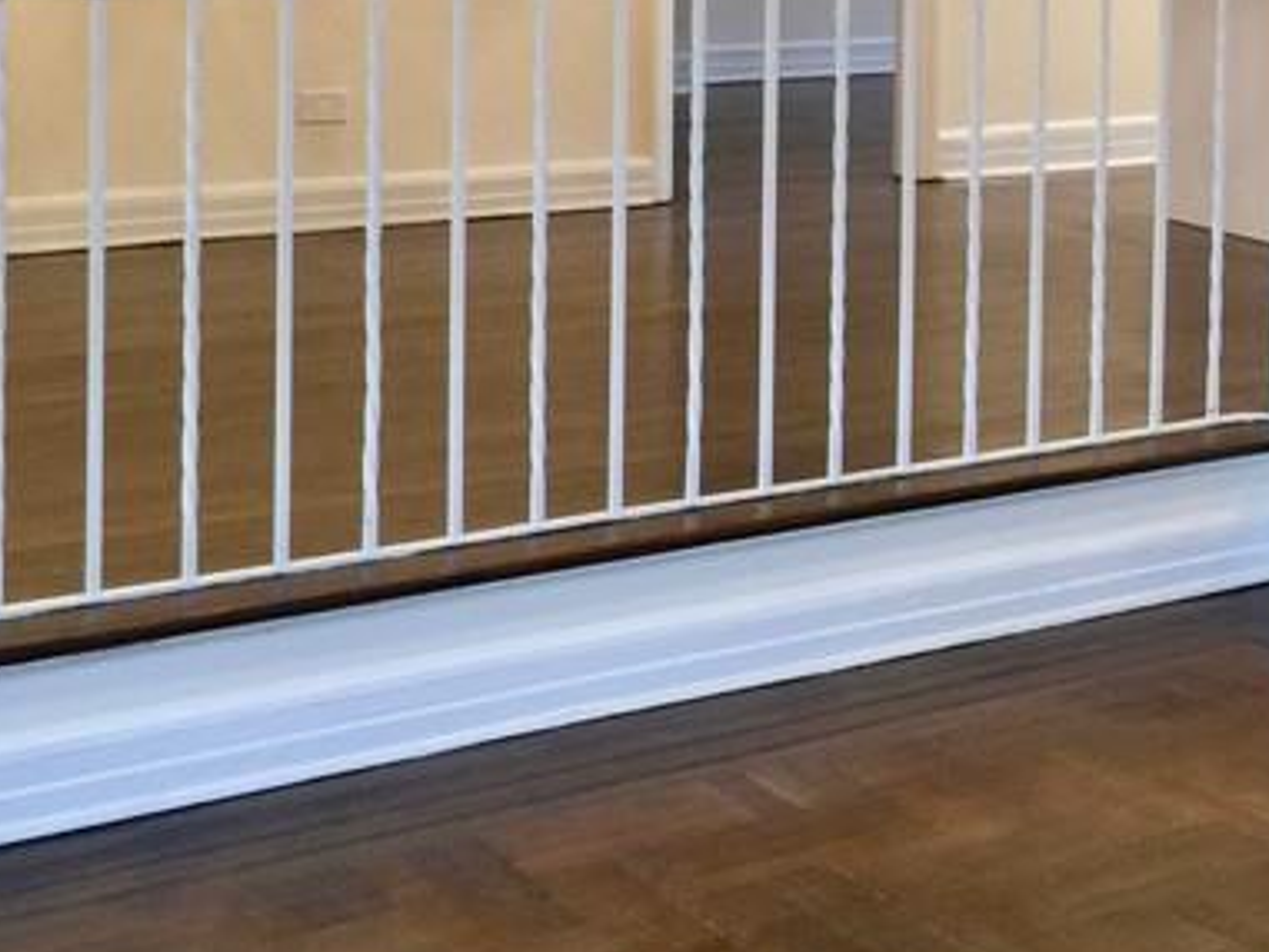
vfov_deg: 18.3
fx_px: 2860
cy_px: -70
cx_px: 1146
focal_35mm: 78
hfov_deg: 24.3
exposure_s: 1/15
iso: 40
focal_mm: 4.15
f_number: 2.2
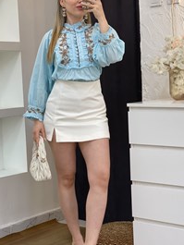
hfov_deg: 18.2
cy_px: 126
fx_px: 574
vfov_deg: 24.1
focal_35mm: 81
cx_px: 77
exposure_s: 1/100
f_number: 2
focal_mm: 6
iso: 64
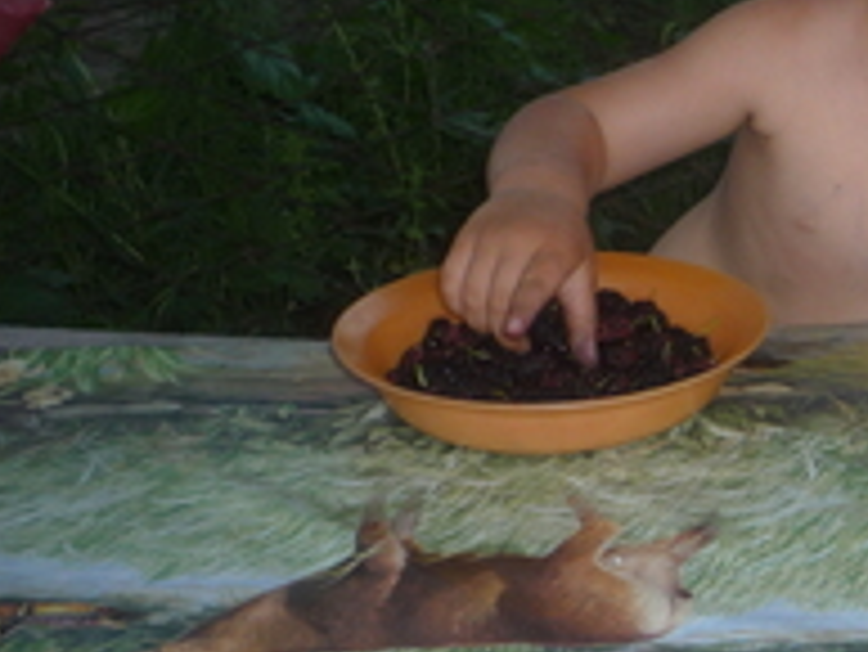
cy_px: 63
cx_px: 886
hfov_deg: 26.2
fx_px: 1756
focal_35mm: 70
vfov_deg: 20.6
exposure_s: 1/30
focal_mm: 5.2
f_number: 3.3
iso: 100
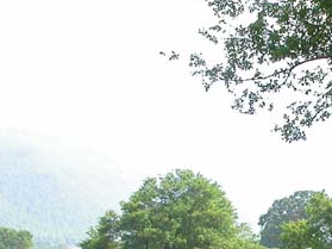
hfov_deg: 17.8
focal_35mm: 109
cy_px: 264
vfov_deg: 13.3
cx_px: 288
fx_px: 1045
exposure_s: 1/250
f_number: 7.5
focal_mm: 7.85
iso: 200
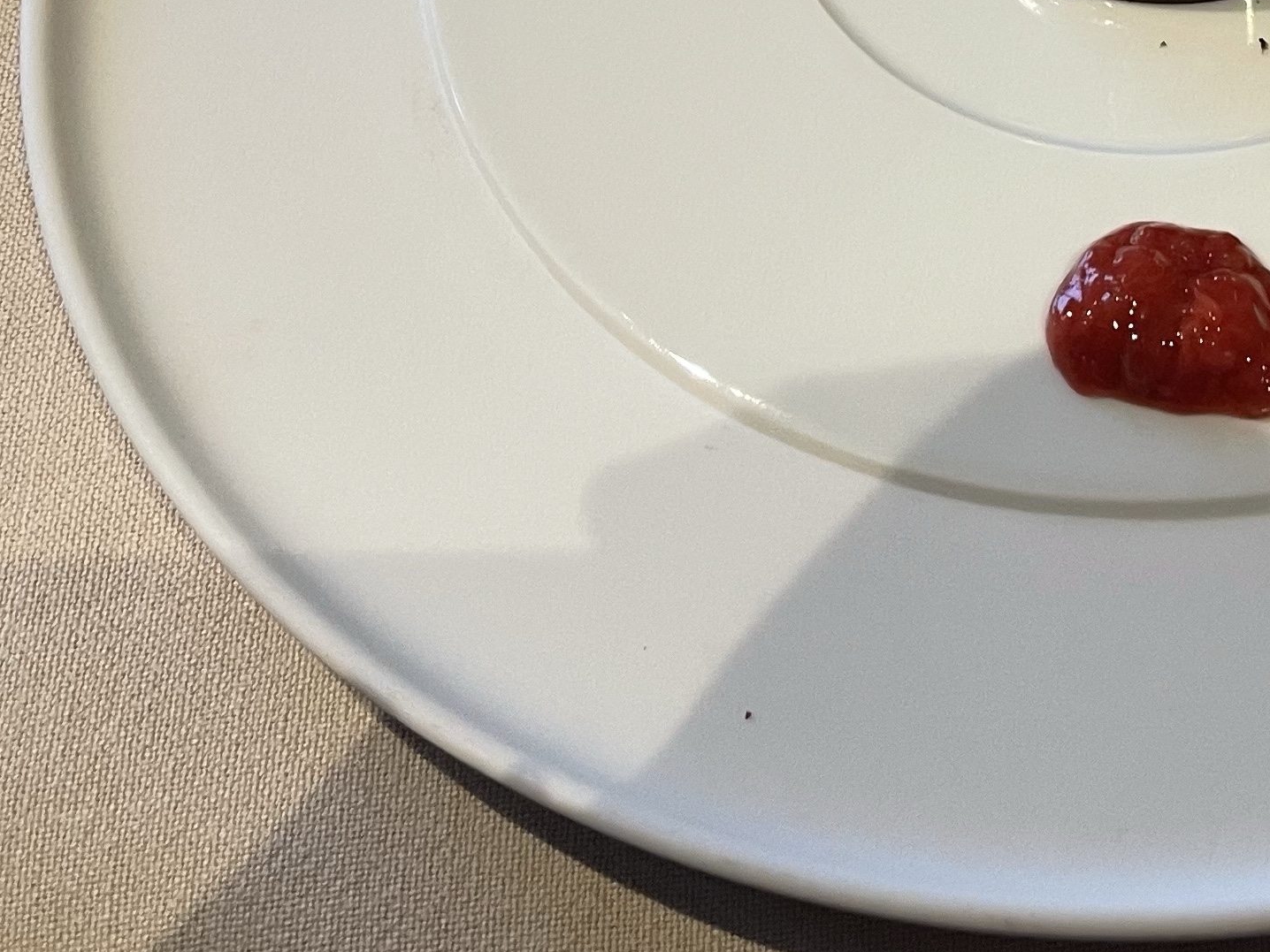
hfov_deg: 25.4
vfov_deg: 18.8
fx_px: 2678
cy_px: -268
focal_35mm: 73
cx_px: 1256
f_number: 1.6
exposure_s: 1/60
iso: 80
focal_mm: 4.2
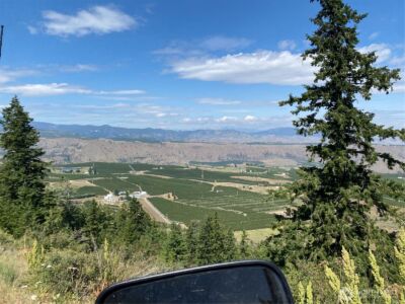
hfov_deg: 67.3
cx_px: 202
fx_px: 304
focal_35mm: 26
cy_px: 152
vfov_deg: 53.1
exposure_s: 1/3040
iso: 32
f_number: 1.8
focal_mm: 4.25
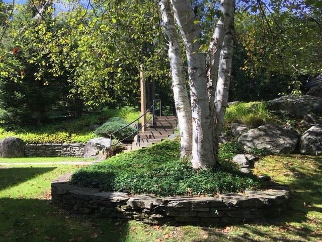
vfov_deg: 48.2
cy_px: 121
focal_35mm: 29
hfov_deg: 61.7
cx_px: 161
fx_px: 270
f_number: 2.2
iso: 25
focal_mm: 4.15
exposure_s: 1/769
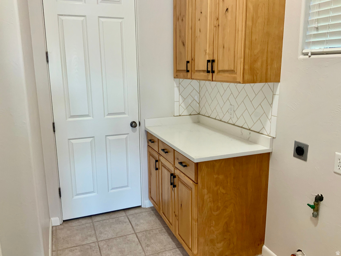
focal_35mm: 29
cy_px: 128
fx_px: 286
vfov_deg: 48.2
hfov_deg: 61.7
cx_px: 170
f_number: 1.8
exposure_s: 1/60
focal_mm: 3
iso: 100
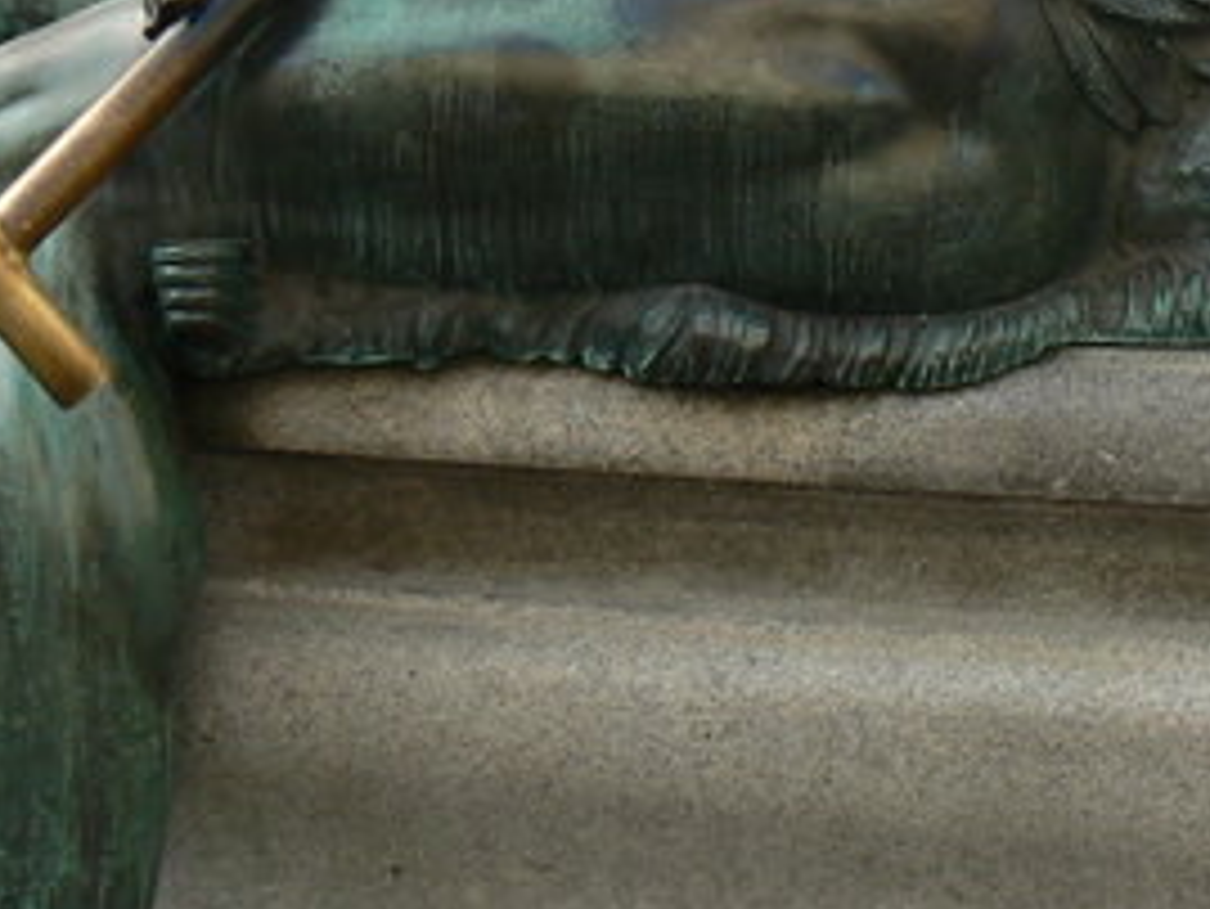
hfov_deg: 18.2
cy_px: -356
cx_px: 999
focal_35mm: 107
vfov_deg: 13.2
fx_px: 3742
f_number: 4.5
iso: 80
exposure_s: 1/125
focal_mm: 6
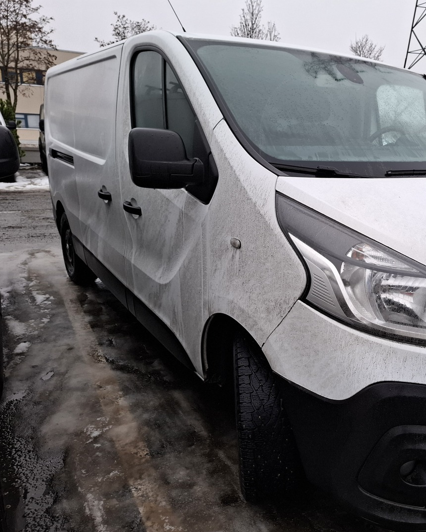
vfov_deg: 58.8
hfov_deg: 45.7
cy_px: 266
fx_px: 473
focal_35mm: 30
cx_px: 348
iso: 80
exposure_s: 1/100
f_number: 1.8
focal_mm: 5.54
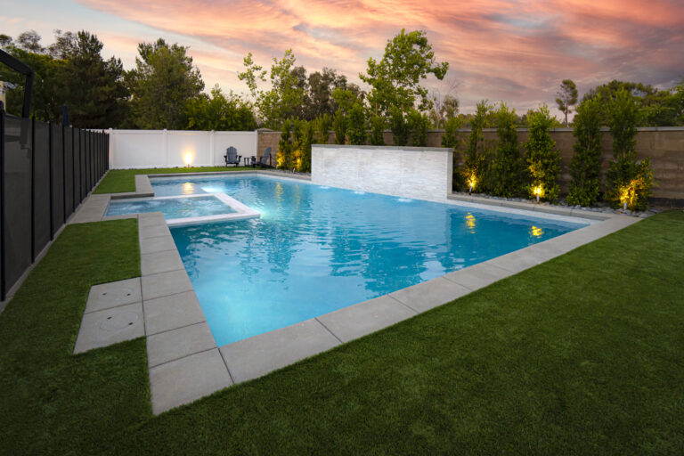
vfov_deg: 77.3
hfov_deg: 100.4
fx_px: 285
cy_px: 228
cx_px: 342
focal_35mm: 15
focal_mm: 10
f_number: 4
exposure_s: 1/160
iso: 1250
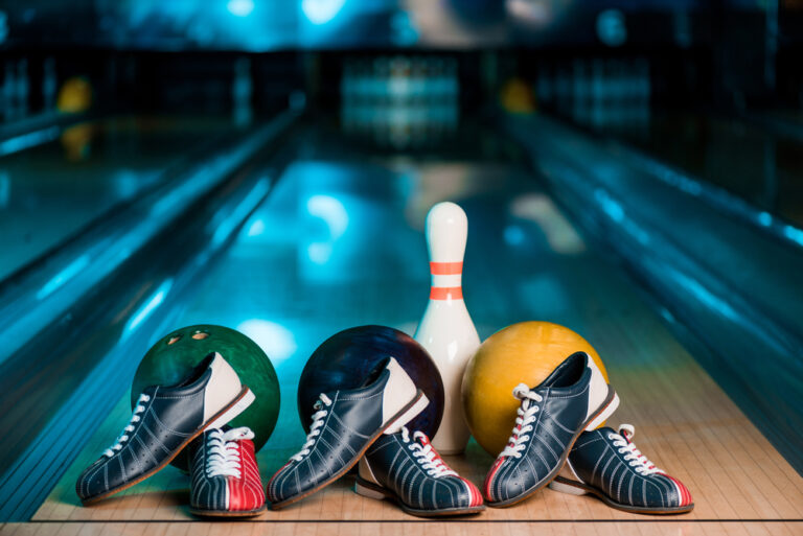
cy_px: 268
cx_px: 402
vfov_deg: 13.1
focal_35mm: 105
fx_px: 2343
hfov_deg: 19.4
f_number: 3.5
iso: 320
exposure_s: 1/200
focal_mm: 105
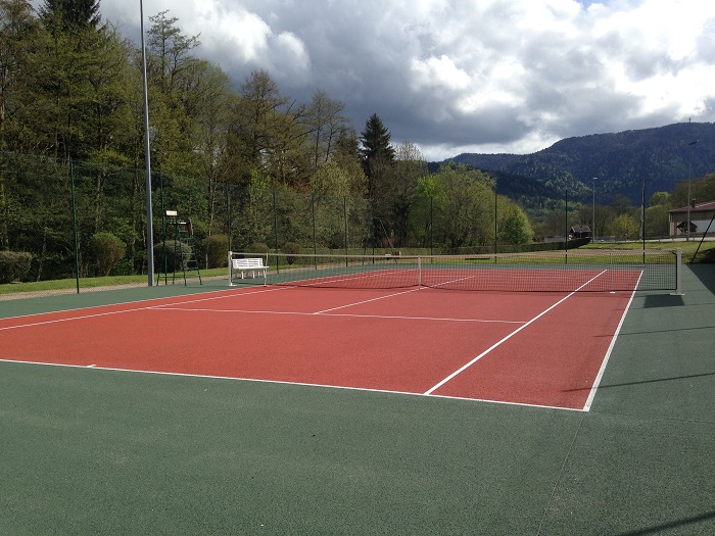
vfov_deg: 42.9
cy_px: 268
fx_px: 682
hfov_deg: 55.4
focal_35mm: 33
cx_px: 358
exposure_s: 1/1642
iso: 50
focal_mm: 4.12
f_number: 2.4
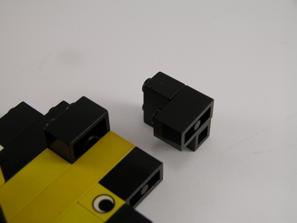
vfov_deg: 22.6
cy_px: 112
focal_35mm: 65
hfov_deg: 29.8
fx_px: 558
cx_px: 148
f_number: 3.6
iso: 100
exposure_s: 1/108
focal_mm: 16.8
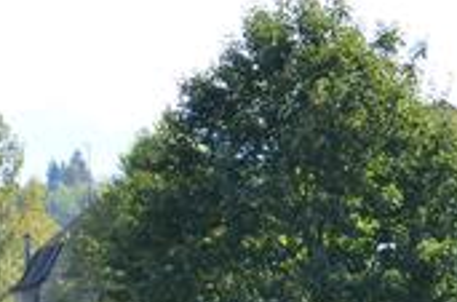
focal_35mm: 199
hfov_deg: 9.6
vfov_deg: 6.9
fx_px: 2515
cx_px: -518
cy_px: 227
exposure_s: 1/500
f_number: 4
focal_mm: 25
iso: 200
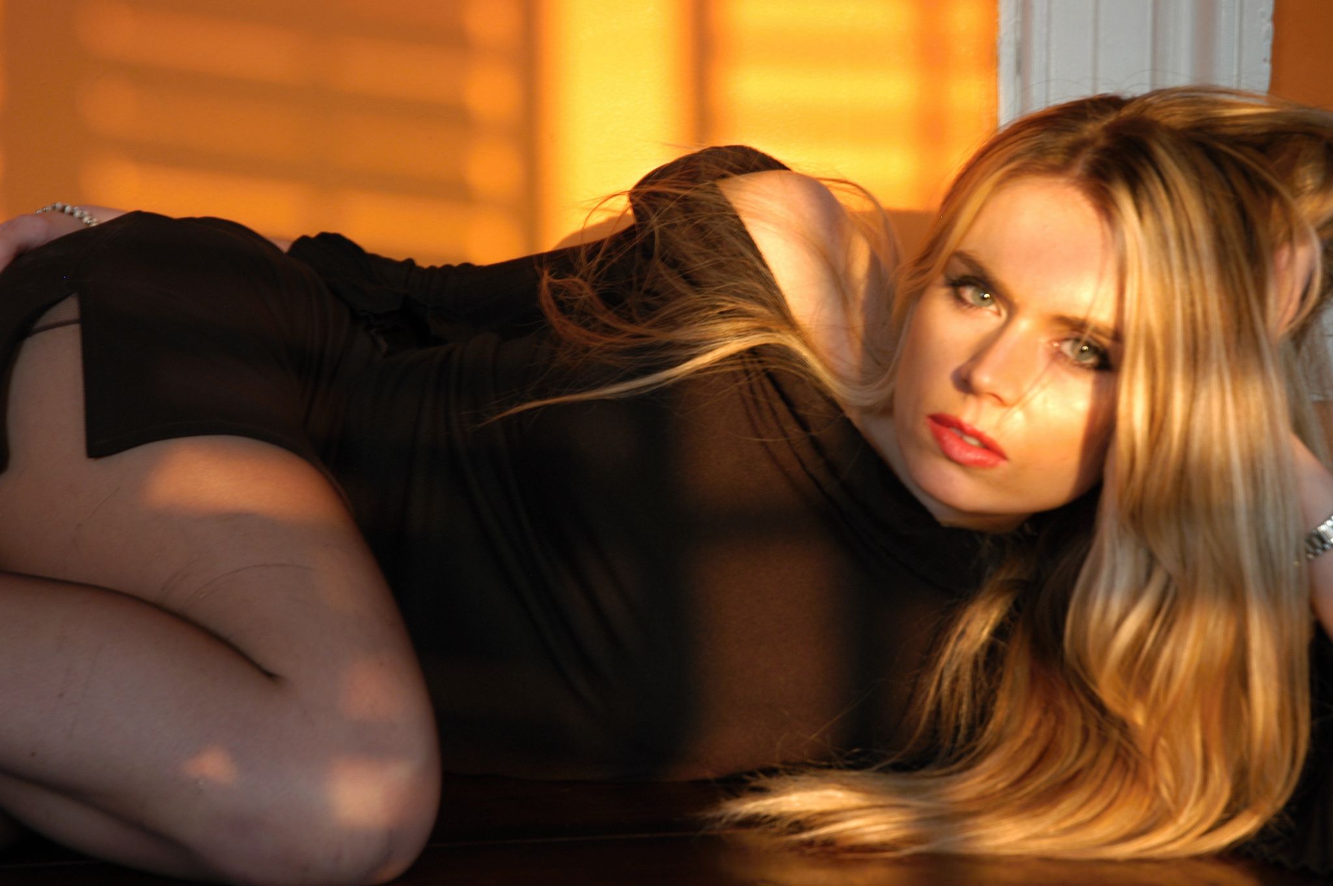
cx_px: 666
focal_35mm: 78
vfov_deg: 17.5
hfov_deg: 26.0
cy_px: 443
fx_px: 2885
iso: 220
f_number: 5.6
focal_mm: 52
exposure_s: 1/10
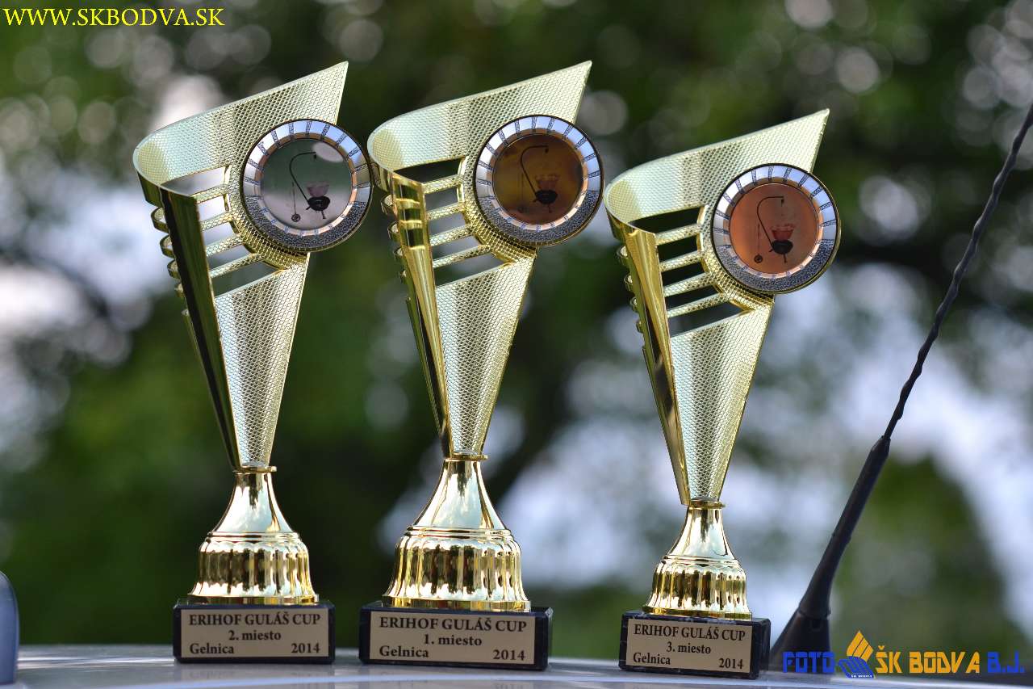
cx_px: 516
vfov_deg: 13.0
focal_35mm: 105
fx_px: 3012
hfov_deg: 19.5
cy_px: 344
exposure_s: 1/250
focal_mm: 70
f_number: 2.8
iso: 200
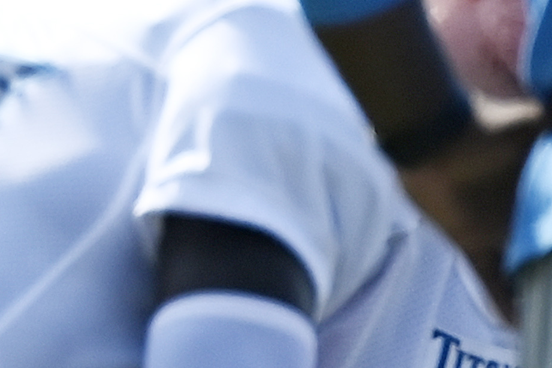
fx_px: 51884
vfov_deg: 0.4
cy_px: 77
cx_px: -750
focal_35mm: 3384
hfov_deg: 0.6
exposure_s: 1/2000
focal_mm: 560
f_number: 5.6
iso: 500
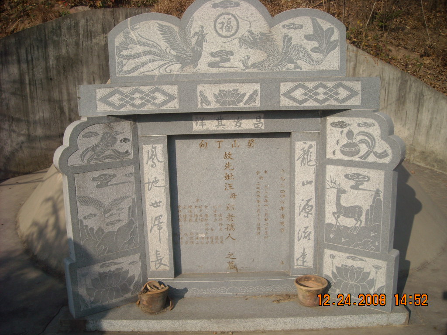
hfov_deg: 52.6
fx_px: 452
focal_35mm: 35
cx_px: 224
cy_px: 168
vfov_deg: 40.7
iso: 64
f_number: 5.6
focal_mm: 5.7
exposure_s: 1/384
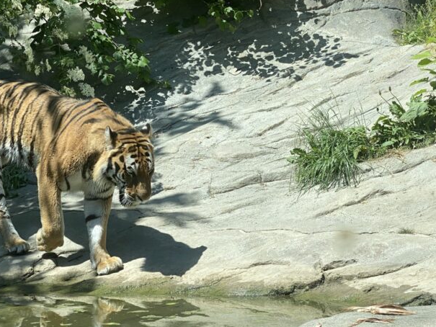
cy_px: 239
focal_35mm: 88
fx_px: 1109
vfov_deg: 16.7
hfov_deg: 22.2
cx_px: 233
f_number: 2
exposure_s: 1/558
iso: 20
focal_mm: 6
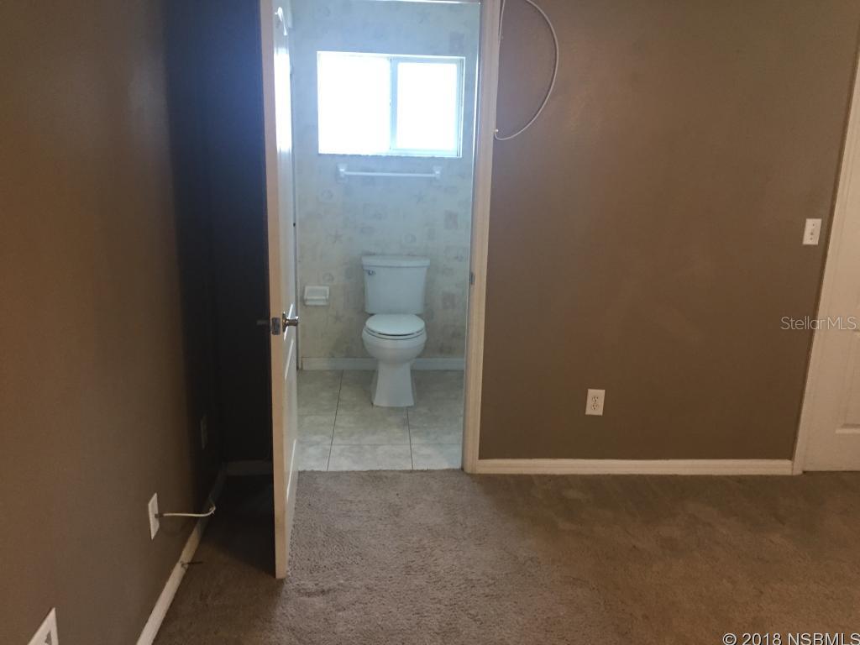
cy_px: 322
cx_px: 430
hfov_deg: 61.7
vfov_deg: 48.2
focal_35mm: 29
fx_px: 720
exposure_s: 1/30
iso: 125
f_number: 2.2
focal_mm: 4.15
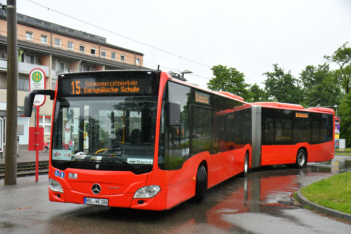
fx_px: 390
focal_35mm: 40
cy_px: 117
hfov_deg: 48.5
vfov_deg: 33.4
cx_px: 176
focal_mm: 27
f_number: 4
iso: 640
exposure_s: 1/1000
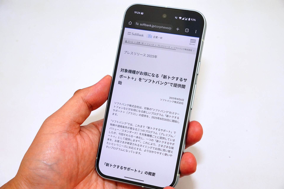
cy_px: 94
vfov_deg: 22.4
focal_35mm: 61
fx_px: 478
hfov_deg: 33.1
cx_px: 142
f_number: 7.1
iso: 1600
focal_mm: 40.4
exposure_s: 1/125
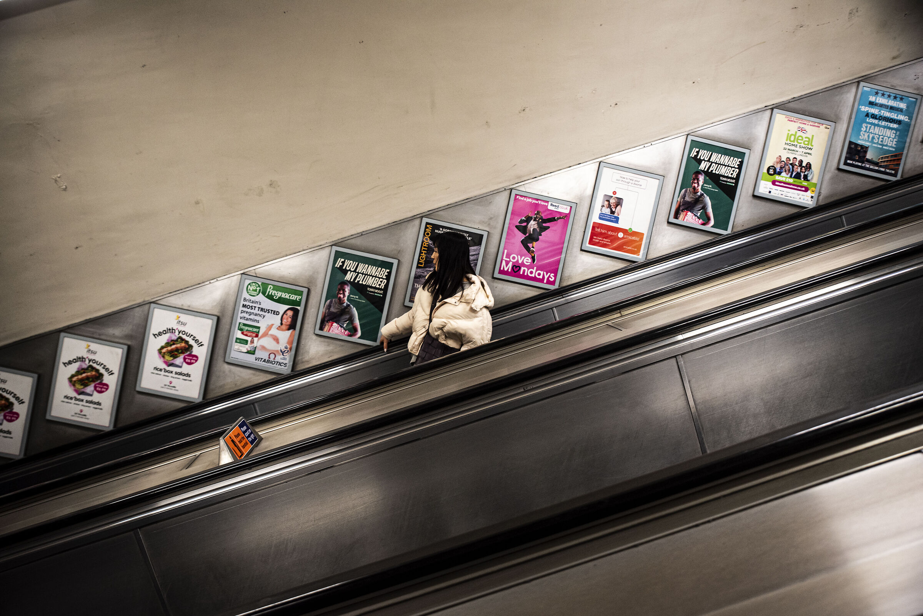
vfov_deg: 41.1
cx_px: 462
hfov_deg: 58.7
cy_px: 308
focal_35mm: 32
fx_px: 821
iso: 640
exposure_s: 1/100
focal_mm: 32
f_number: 3.5
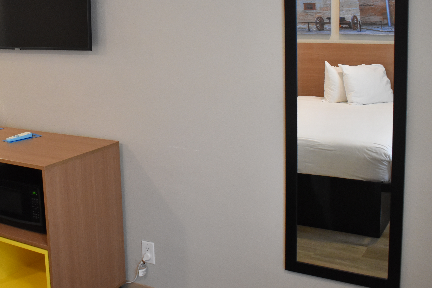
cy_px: 92
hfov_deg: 42.1
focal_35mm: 46
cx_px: 140
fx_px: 552
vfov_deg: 29.0
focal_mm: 18
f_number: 4
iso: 1600
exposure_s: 1/125
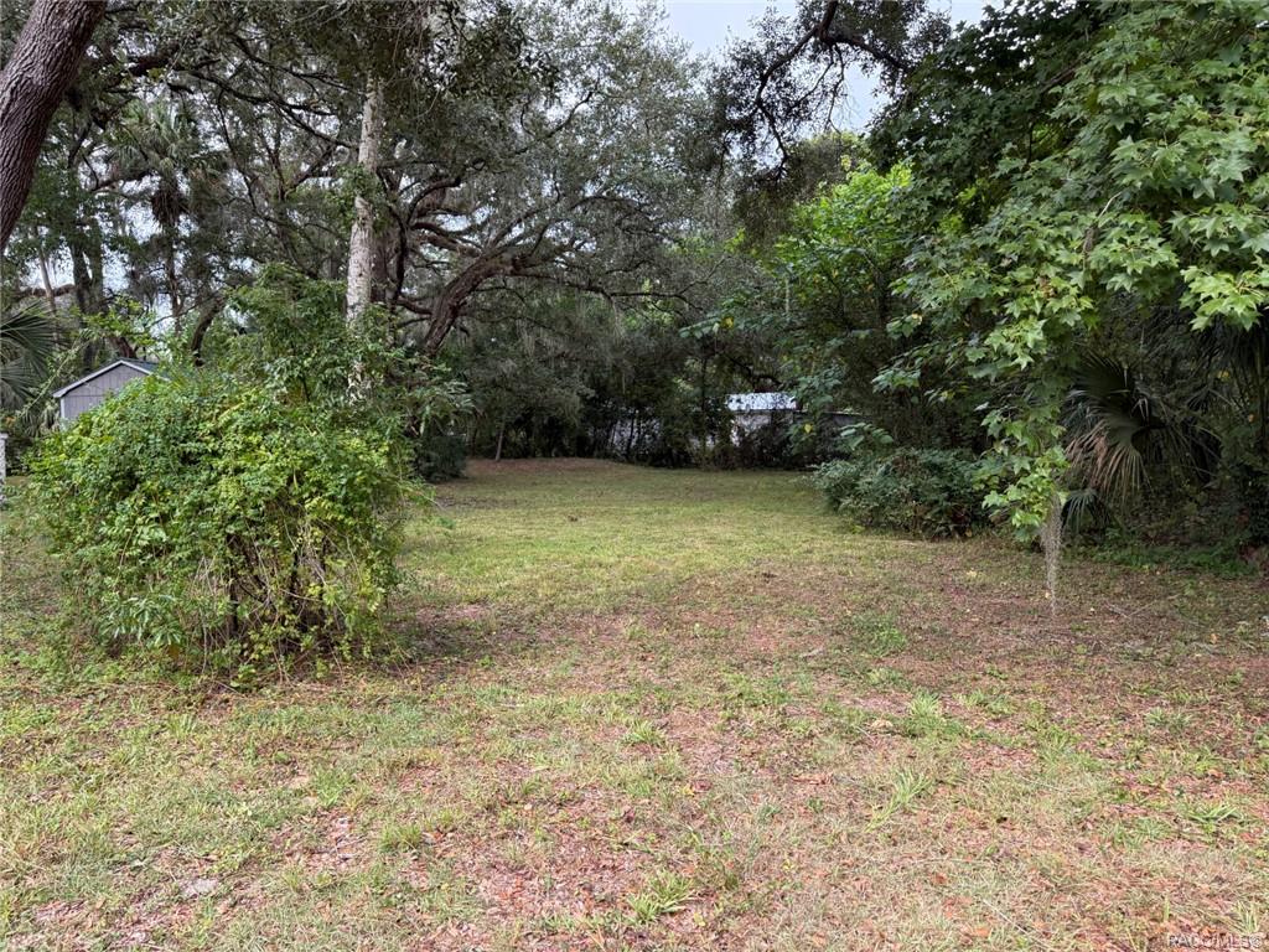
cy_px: 476
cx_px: 634
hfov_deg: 71.6
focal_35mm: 24
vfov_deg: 56.8
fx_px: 880
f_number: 1.78
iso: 100
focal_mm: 6.76
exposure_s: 1/255
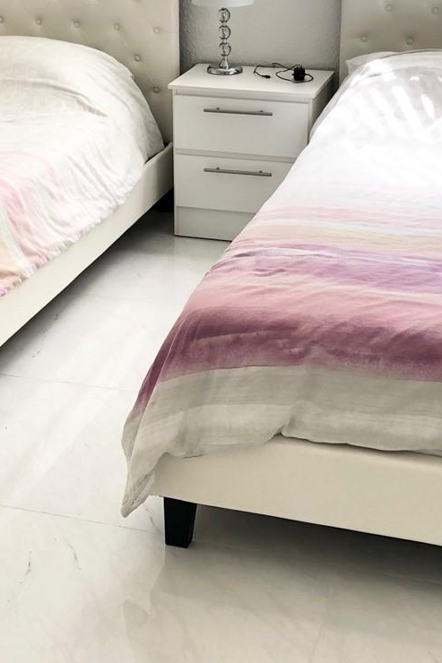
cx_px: 211
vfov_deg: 31.5
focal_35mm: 63
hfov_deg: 21.6
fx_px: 1161
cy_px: 191
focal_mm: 3.99
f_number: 1.8
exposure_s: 1/120
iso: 50
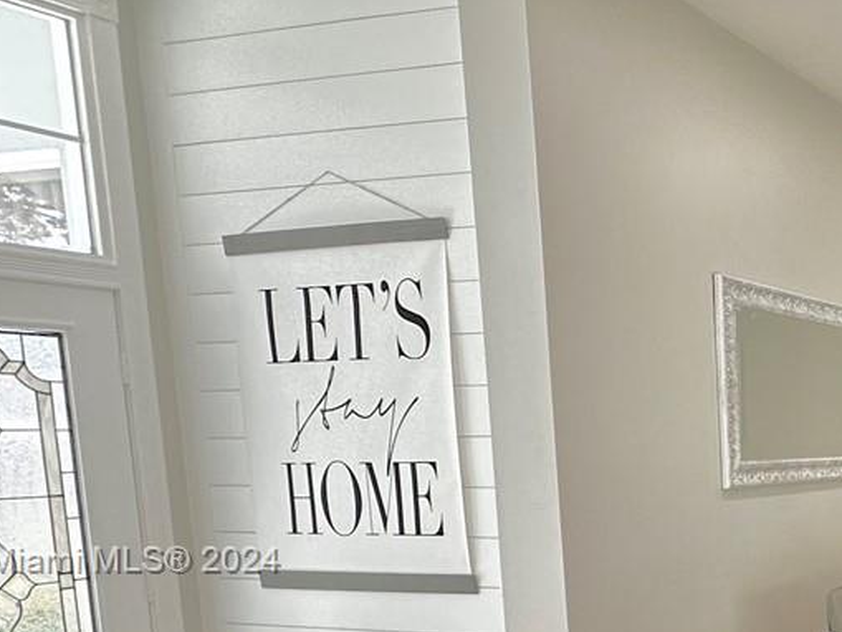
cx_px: 1074
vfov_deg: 31.4
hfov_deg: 32.9
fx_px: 1071
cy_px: 563
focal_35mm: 44
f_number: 2.2
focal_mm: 2.22
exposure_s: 1/120
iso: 200
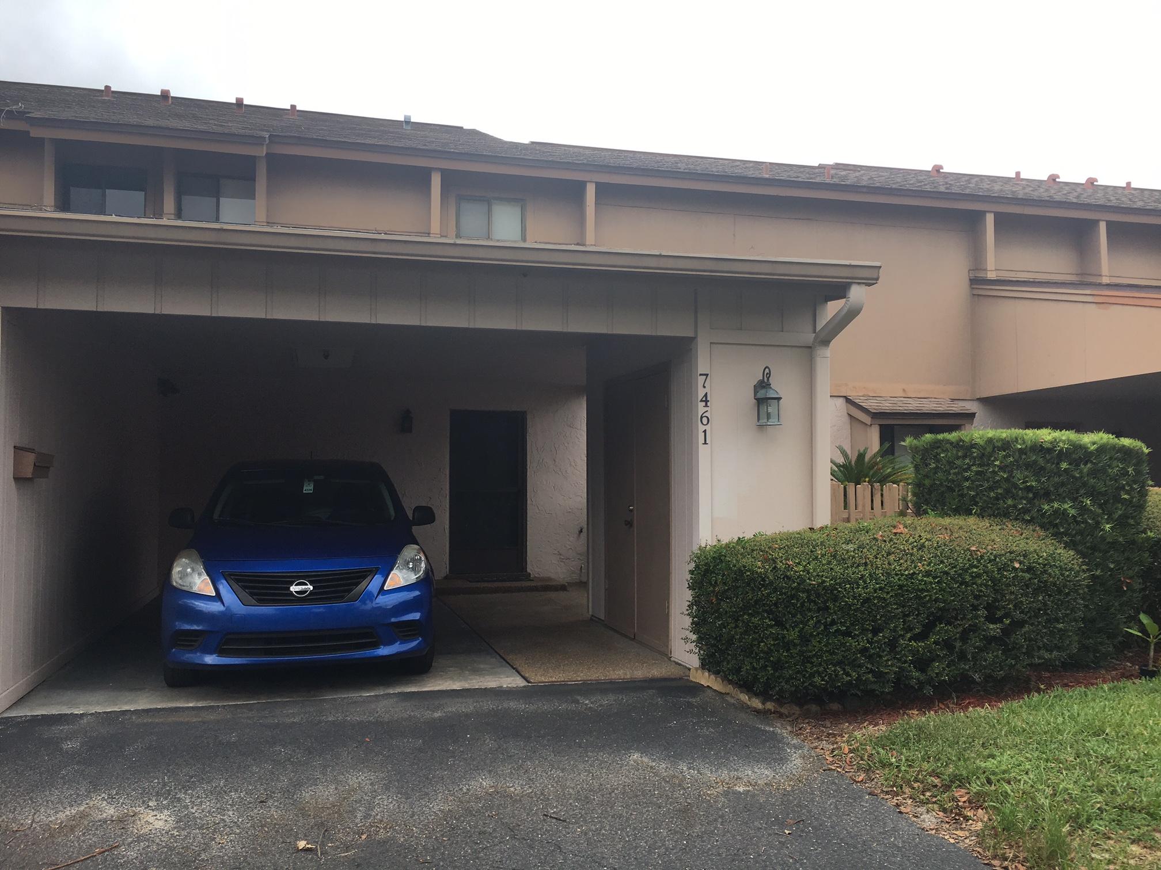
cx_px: 580
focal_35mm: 29
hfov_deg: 61.7
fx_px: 973
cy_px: 435
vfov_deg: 48.2
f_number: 2.2
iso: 25
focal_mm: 4.15
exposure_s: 1/334
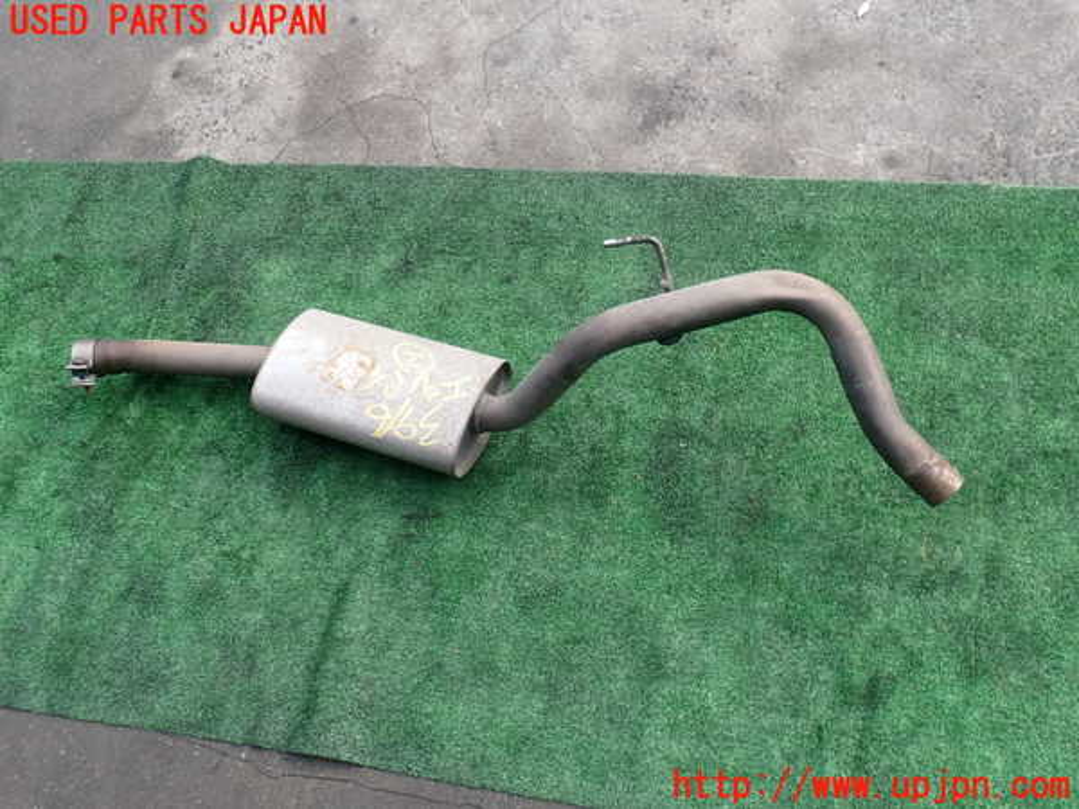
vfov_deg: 46.8
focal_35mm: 30
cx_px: 540
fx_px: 935
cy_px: 404
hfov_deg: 60.0
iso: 100
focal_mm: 5.4
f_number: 3.2
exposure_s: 1/250
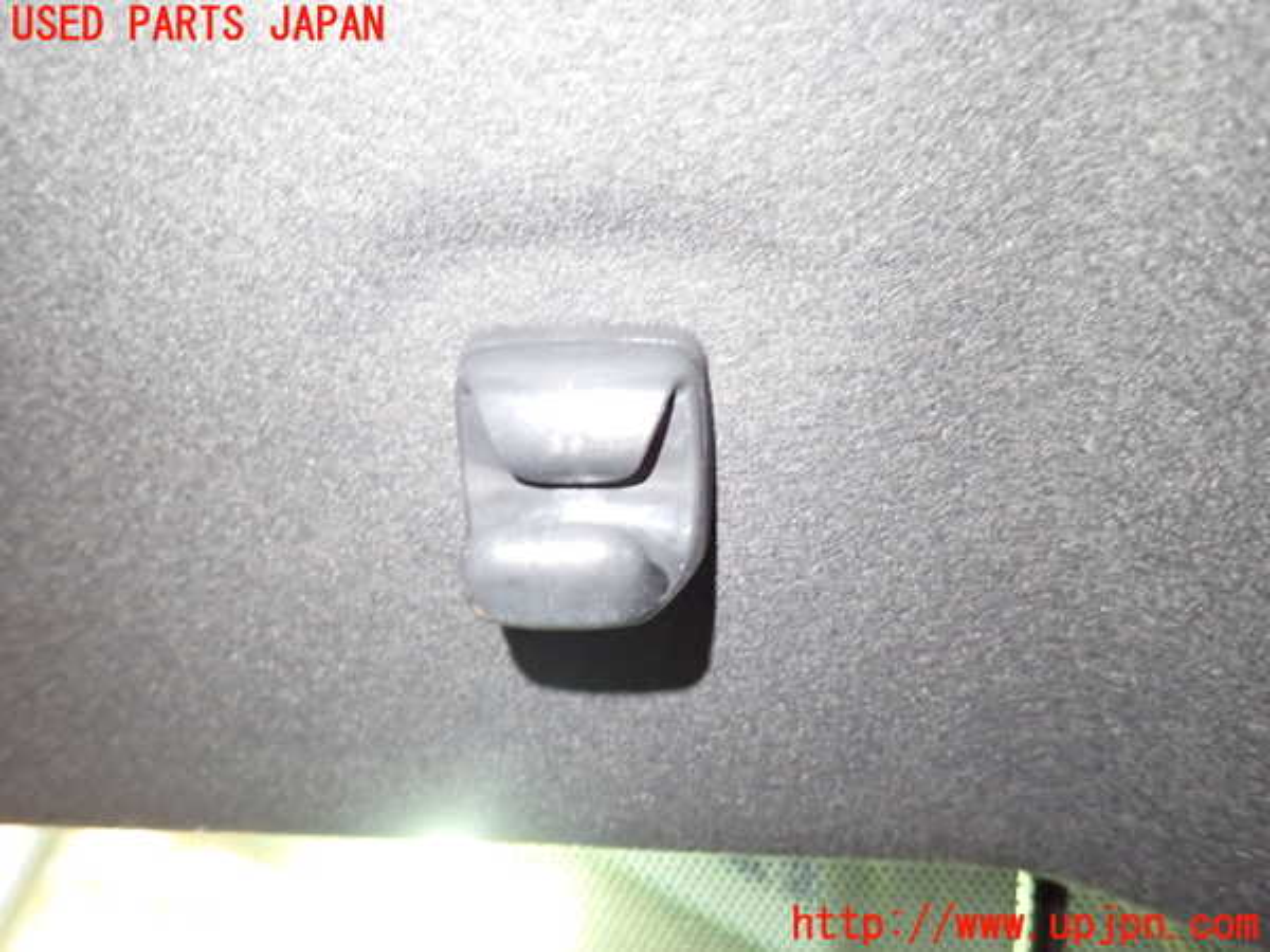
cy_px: 476
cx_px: 635
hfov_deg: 69.4
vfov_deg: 54.9
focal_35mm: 25
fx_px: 917
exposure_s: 1/20
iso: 800
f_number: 2
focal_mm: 4.5
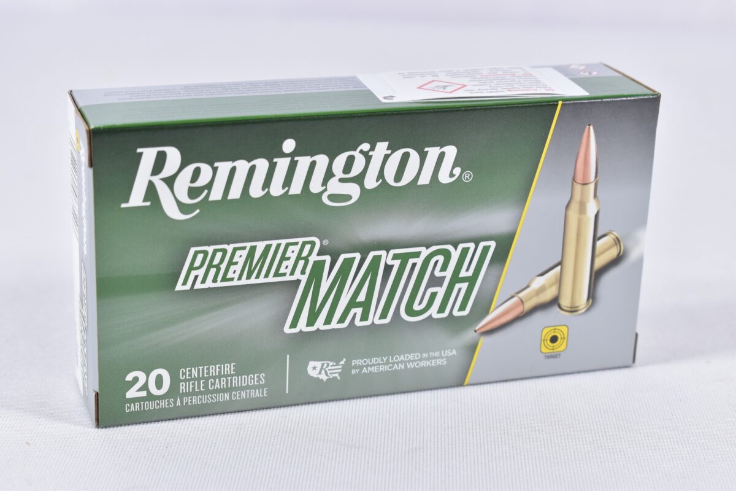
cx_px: 368
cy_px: 246
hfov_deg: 26.0
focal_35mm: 78
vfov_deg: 17.5
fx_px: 1595
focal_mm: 52
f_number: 5.6
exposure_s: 1/40
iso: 640
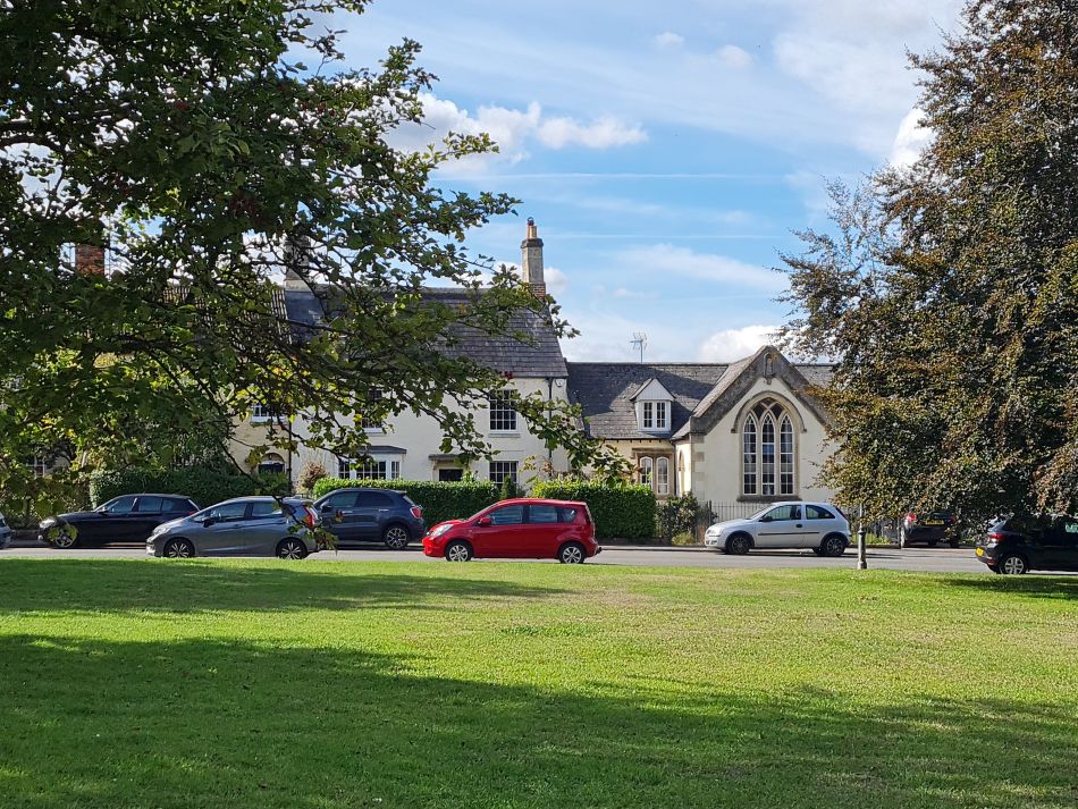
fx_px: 810
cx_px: 539
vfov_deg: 53.1
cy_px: 404
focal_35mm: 26
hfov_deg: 67.3
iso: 50
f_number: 1.8
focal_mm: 5.4
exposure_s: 1/2421
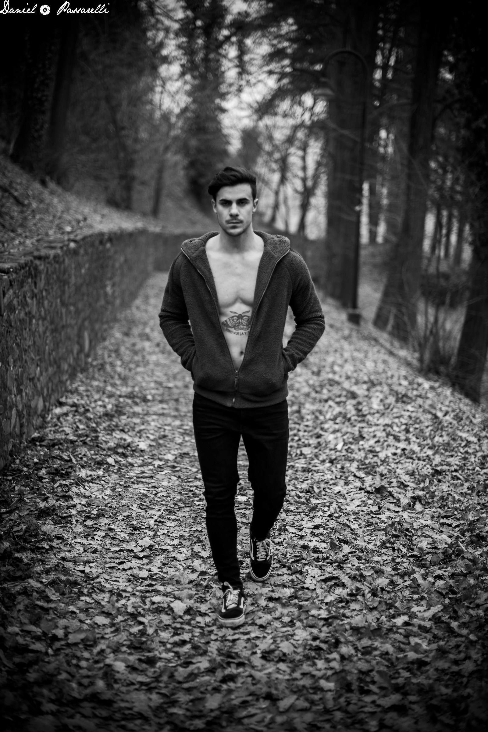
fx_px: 1016
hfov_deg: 27.0
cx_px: 244
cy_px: 366
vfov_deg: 39.6
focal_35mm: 50
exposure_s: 1/320
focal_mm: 50
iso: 250
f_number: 1.4
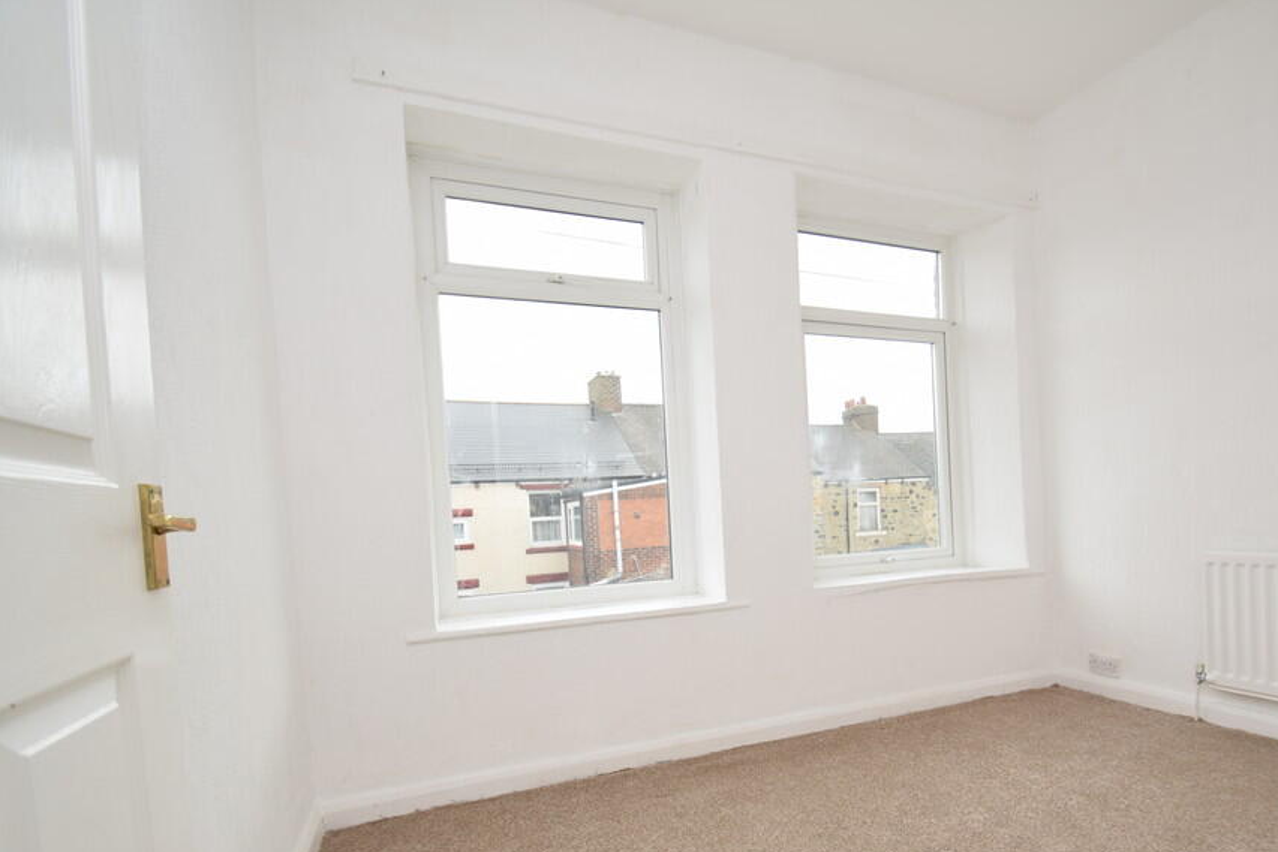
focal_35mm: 18
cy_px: 508
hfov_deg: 89.6
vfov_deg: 66.8
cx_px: 718
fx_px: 639
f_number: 5.6
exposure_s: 1/125
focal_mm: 10
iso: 160
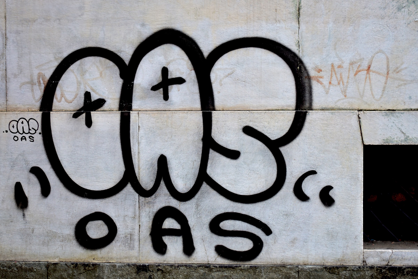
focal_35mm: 75
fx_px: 871
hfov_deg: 27.0
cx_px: 209
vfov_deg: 18.2
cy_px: 140
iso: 100
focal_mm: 50
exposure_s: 1/400
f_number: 1.8
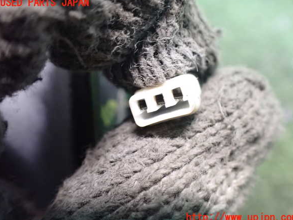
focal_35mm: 31
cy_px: 110
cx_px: 149
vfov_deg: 45.4
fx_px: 262
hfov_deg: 58.4
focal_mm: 5.4
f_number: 2.3
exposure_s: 1/30
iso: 1250
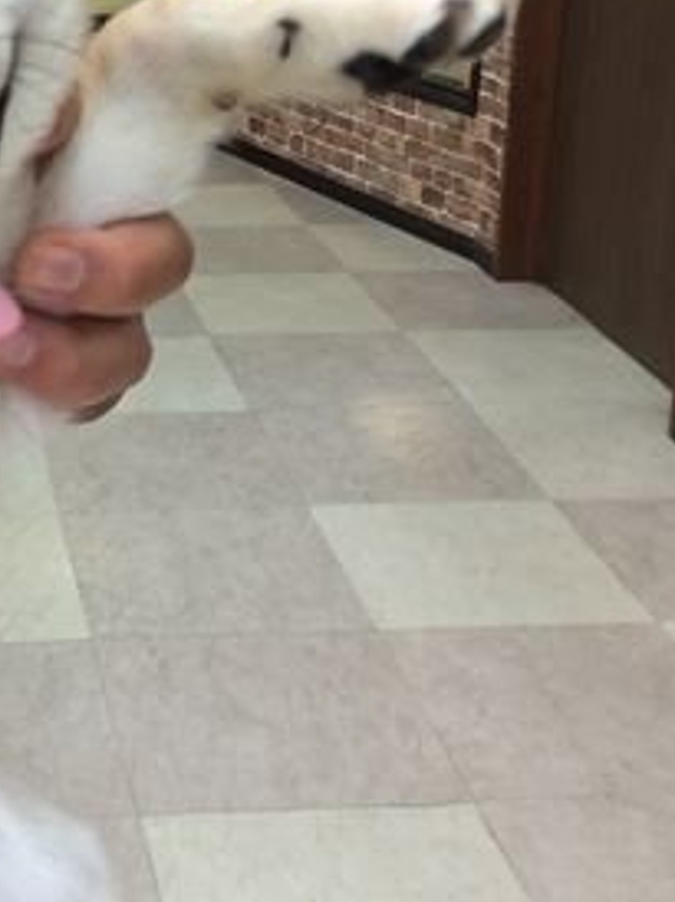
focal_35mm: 70
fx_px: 1823
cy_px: 221
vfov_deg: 27.4
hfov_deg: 20.3
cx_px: -13
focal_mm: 3.3
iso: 32
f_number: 2.4
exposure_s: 1/30
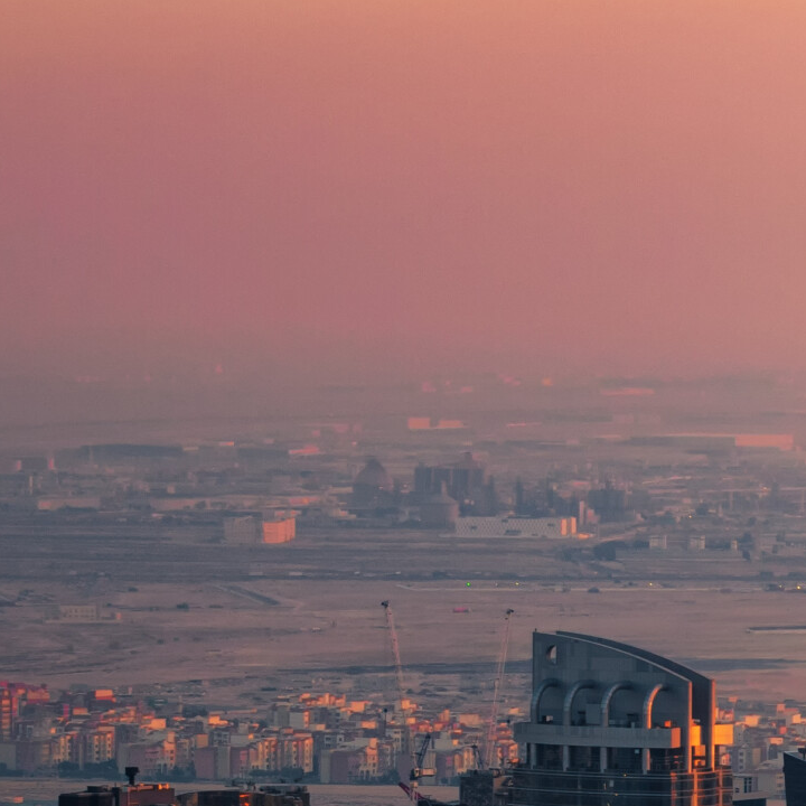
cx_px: 1144
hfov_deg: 5.5
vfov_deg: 5.5
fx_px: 8351
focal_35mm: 317
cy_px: 664
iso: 100
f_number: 8
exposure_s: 1/60
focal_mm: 70
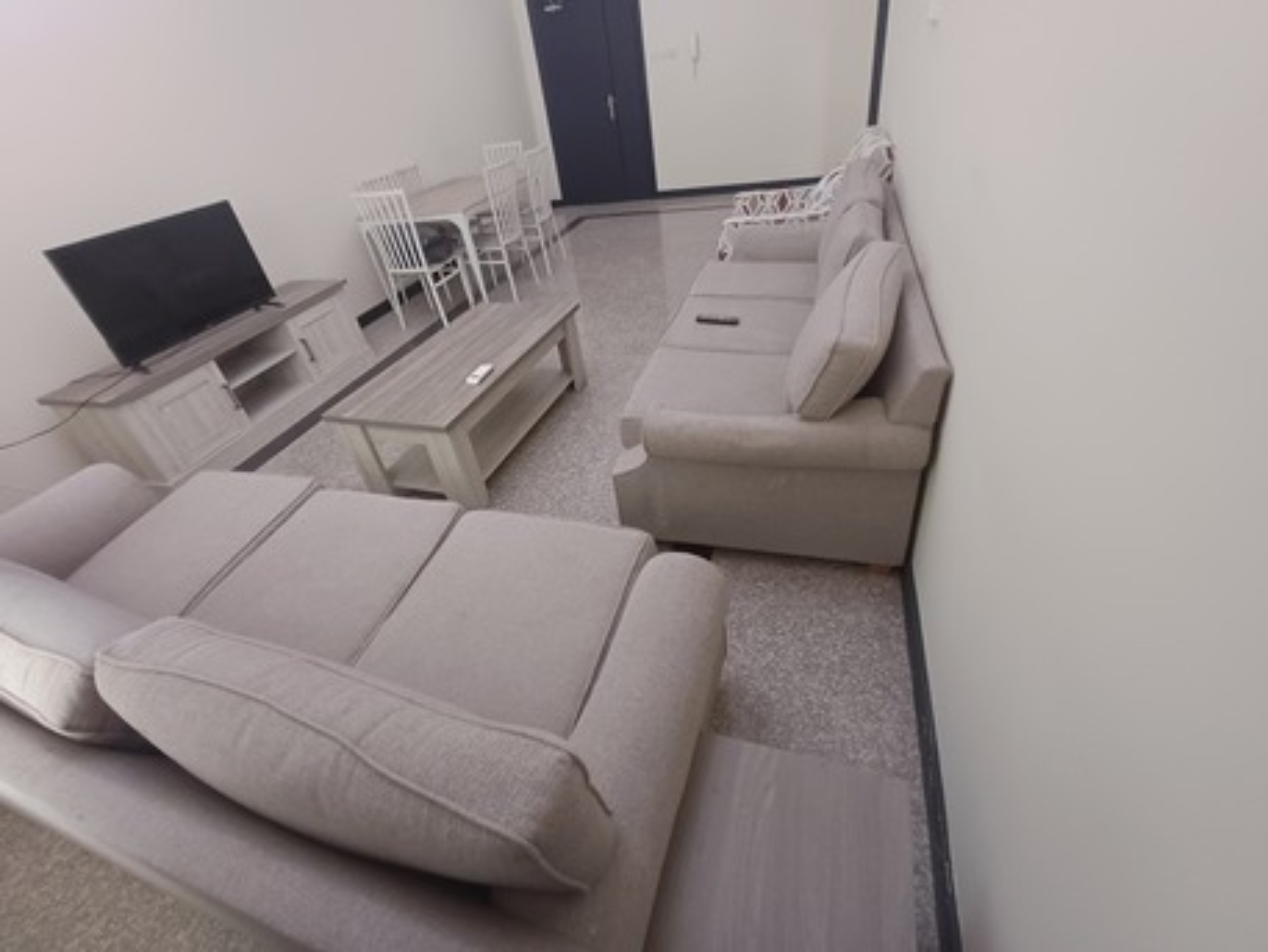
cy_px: 476
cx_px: 634
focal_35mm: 16
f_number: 2.2
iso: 320
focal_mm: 1.64
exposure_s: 1/25
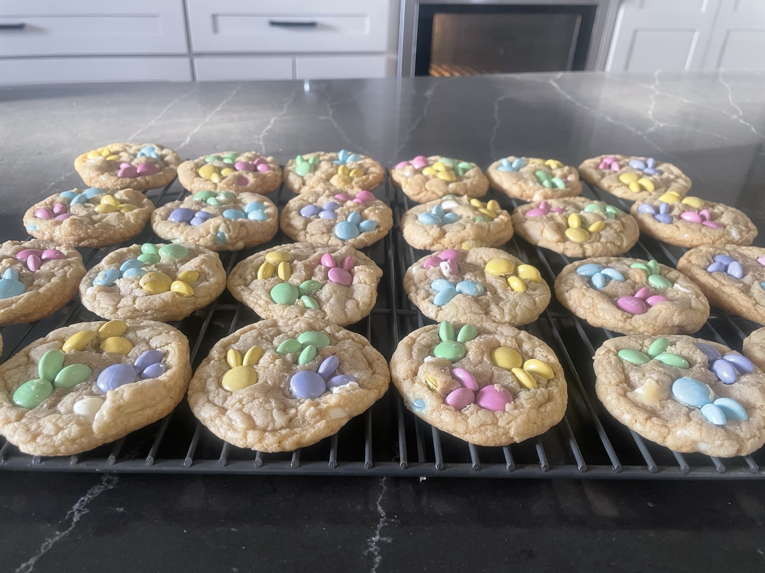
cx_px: 382
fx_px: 575
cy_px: 286
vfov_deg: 53.1
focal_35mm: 26
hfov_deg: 67.3
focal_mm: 4.2
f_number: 1.6
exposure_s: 1/60
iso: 200
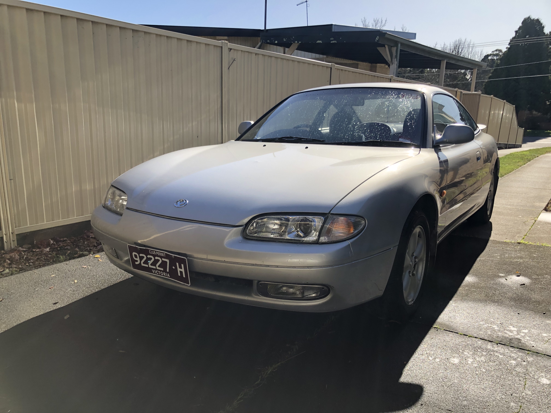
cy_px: 206
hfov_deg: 63.4
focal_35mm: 28
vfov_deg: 49.7
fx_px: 446
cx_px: 276
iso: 20
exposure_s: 1/1372
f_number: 1.8
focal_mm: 3.99
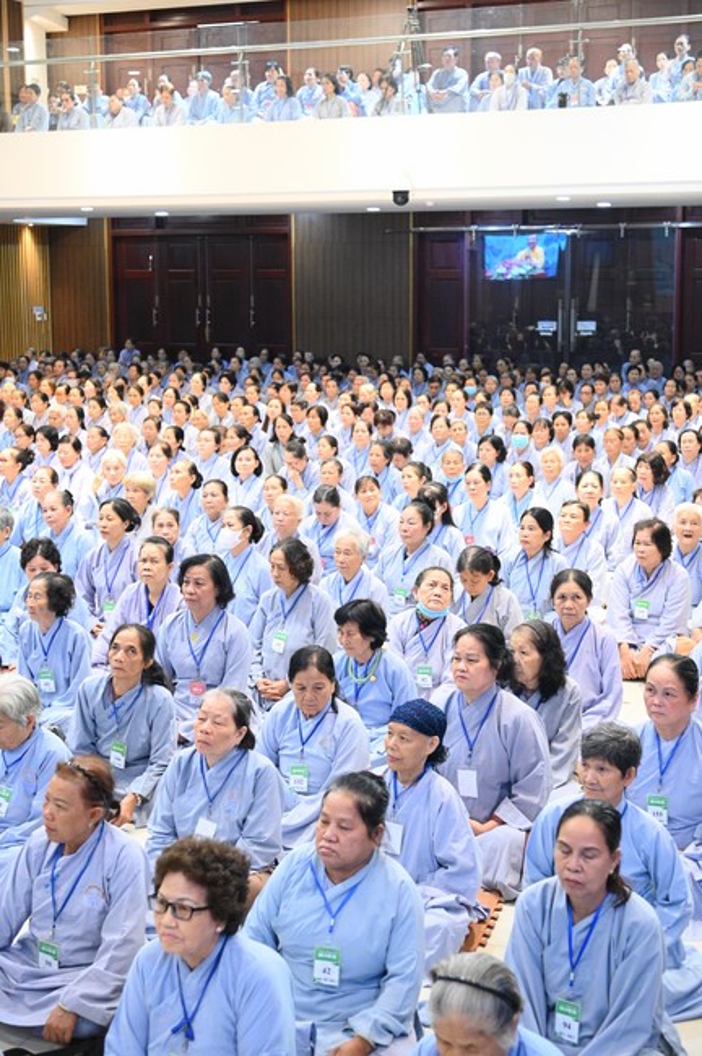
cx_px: 351
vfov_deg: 39.6
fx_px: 1466
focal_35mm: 50
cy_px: 528
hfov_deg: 26.9
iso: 8000
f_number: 4
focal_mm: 50
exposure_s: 1/125
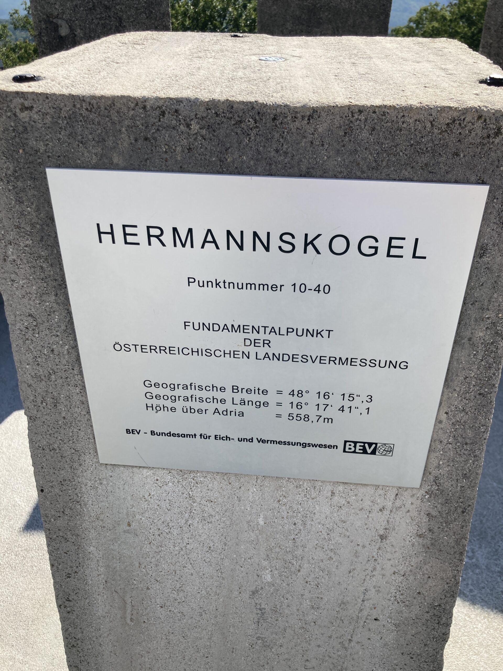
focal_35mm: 28
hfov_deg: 49.7
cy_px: 336
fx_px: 542
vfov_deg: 63.4
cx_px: 252
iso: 20
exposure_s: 1/1453
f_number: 1.8
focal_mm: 3.99
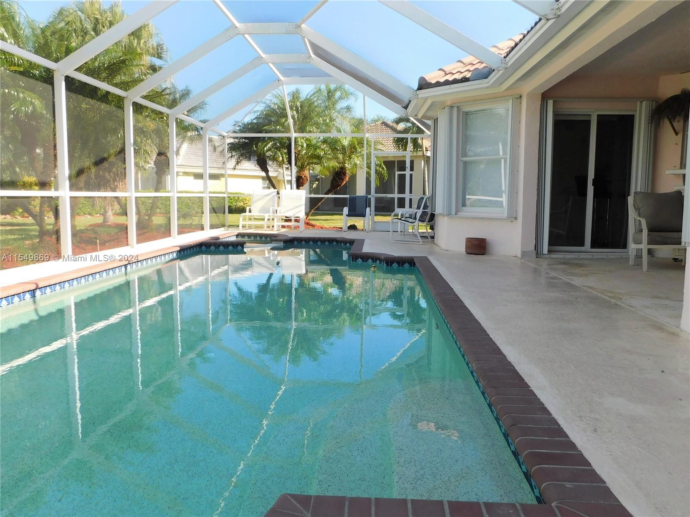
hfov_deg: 73.9
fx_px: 458
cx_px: 345
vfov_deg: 58.9
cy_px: 258
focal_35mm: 23
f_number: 3
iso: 125
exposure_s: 1/500
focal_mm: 4
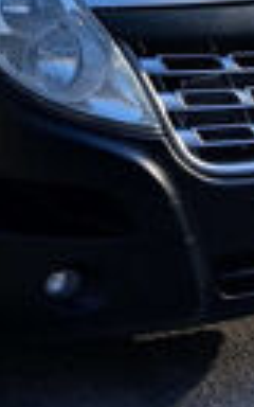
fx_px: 1528
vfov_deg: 14.3
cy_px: -178
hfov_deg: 9.2
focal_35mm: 138
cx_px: -130
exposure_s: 1/204
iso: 20
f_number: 1.8
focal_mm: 3.98
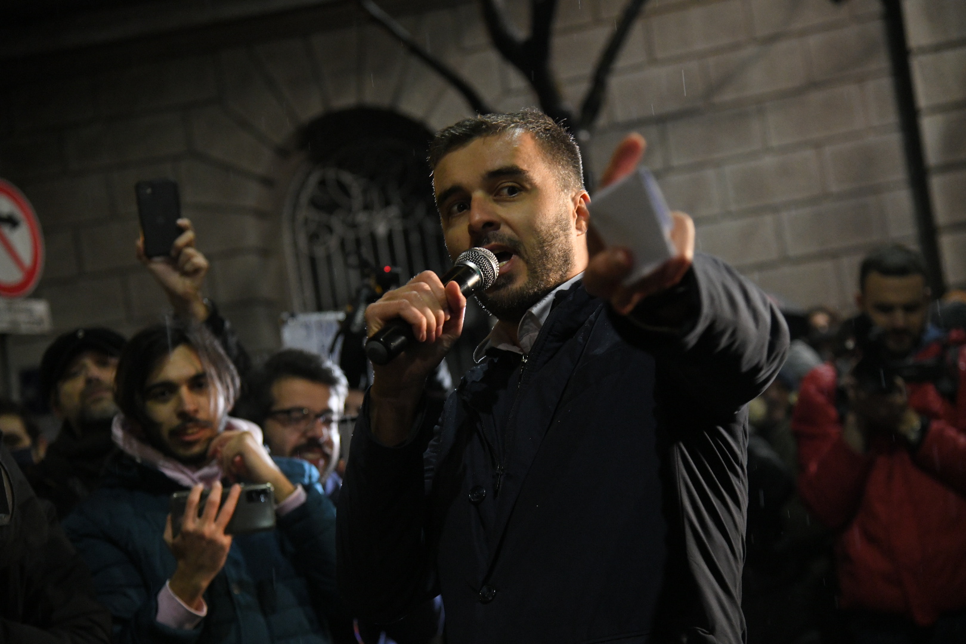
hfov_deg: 28.8
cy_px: 322
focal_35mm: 70
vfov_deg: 19.5
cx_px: 483
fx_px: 1878
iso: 6400
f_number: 4
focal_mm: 70
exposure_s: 1/125
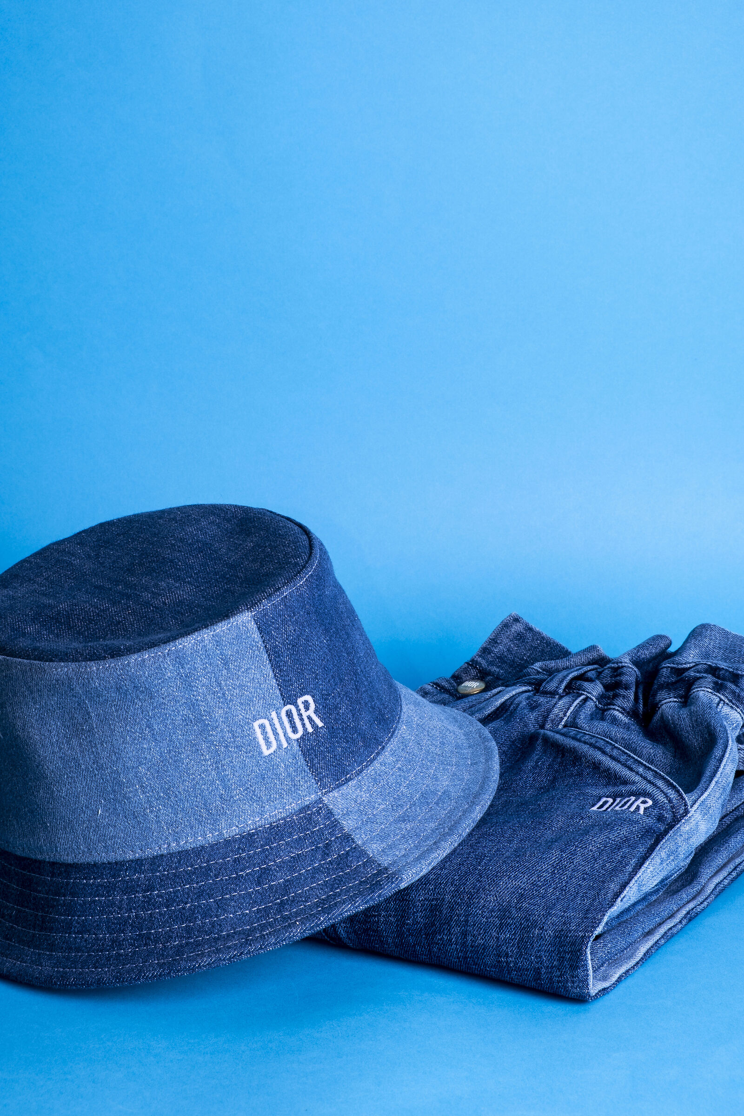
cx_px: 372
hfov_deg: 16.5
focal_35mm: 83
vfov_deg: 24.5
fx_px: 2573
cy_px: 558
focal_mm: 55
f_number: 14
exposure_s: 1/60
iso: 200
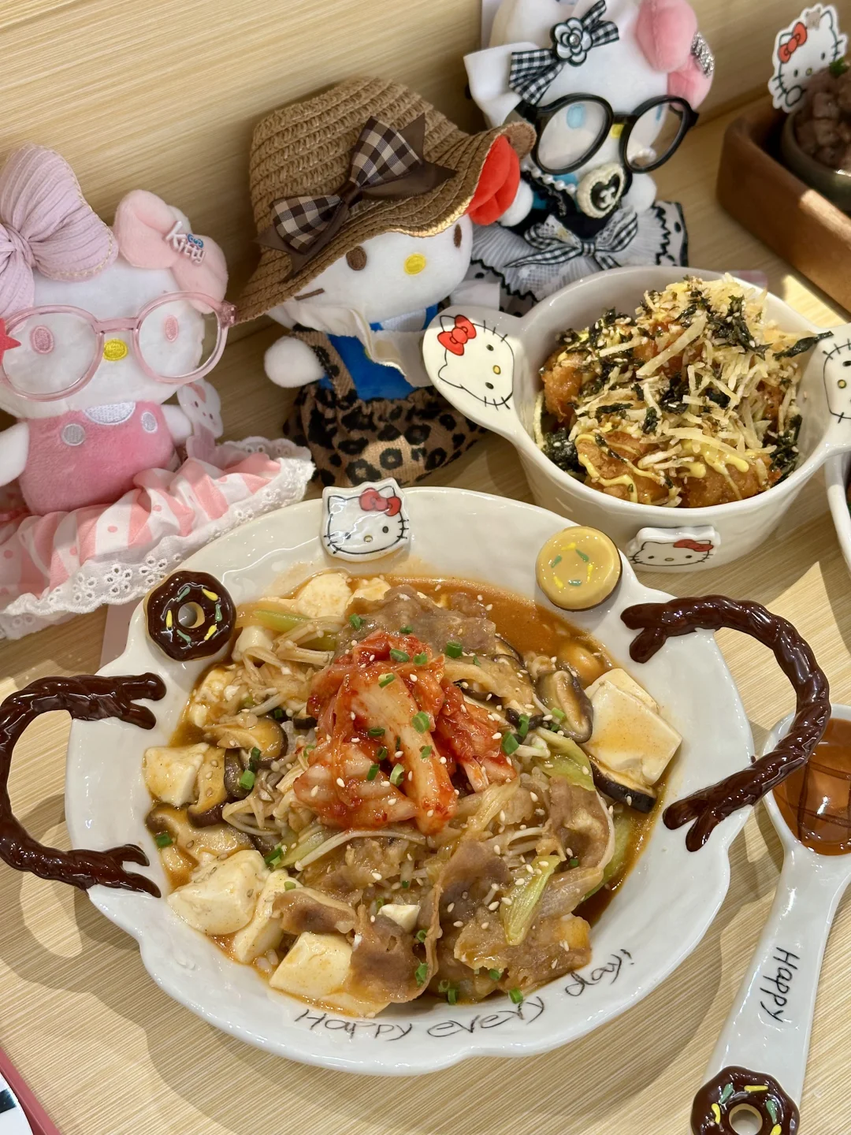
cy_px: 568
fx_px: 1573
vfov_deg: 39.7
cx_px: 426
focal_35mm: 48
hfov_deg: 30.3
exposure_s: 1/50
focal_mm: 6.86
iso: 100
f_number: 1.78
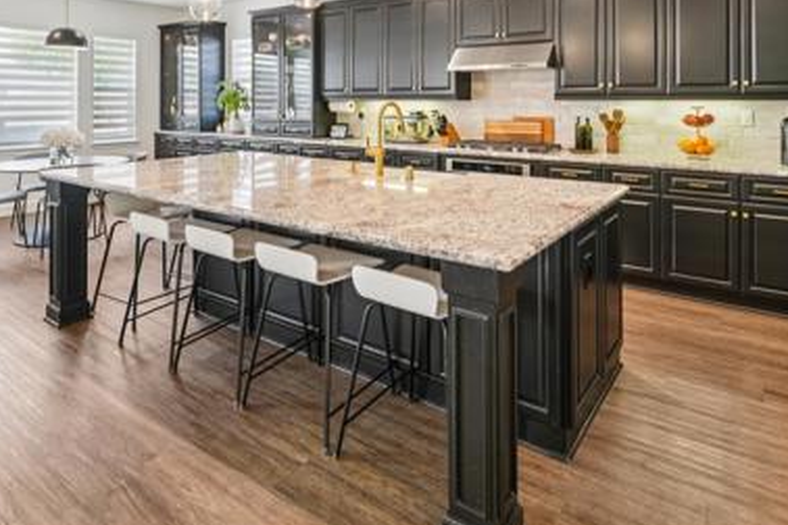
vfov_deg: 53.2
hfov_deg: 78.6
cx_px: 394
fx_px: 482
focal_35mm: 22
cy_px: 101
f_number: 8
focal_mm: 13
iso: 400
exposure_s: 1/10
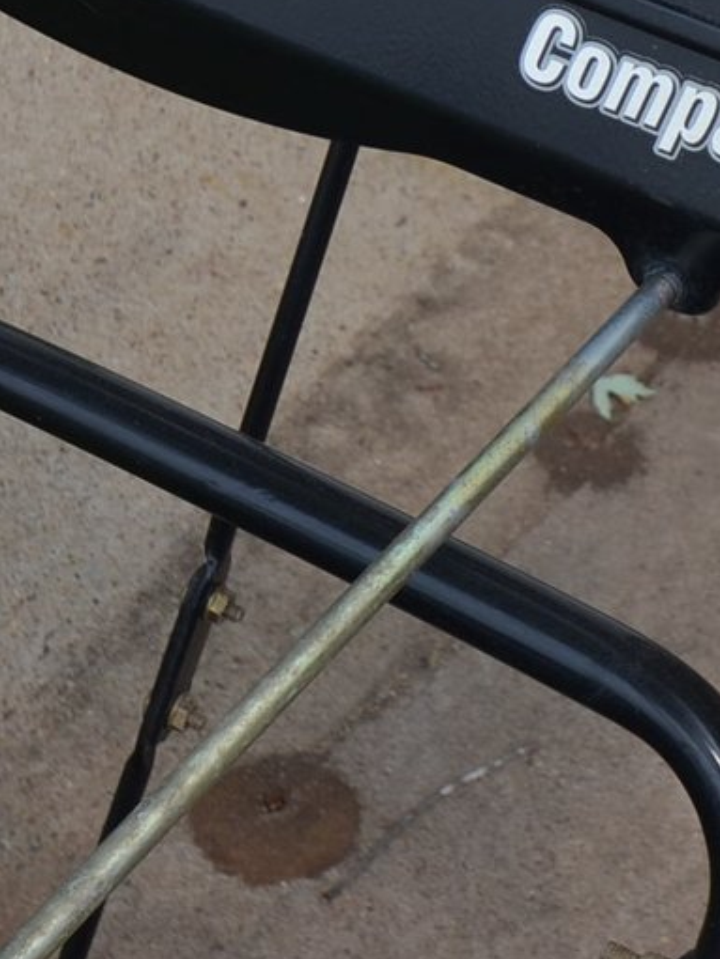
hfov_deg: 12.7
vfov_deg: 16.5
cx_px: 617
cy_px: -72
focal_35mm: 116
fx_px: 3214
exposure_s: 1/250
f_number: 8
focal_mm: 24
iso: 180
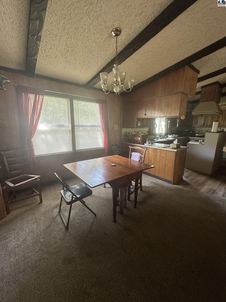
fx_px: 122
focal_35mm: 14
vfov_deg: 102.1
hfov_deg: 85.7
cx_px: 113
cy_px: 151
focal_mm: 2.22
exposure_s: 1/93
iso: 320
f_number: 2.2
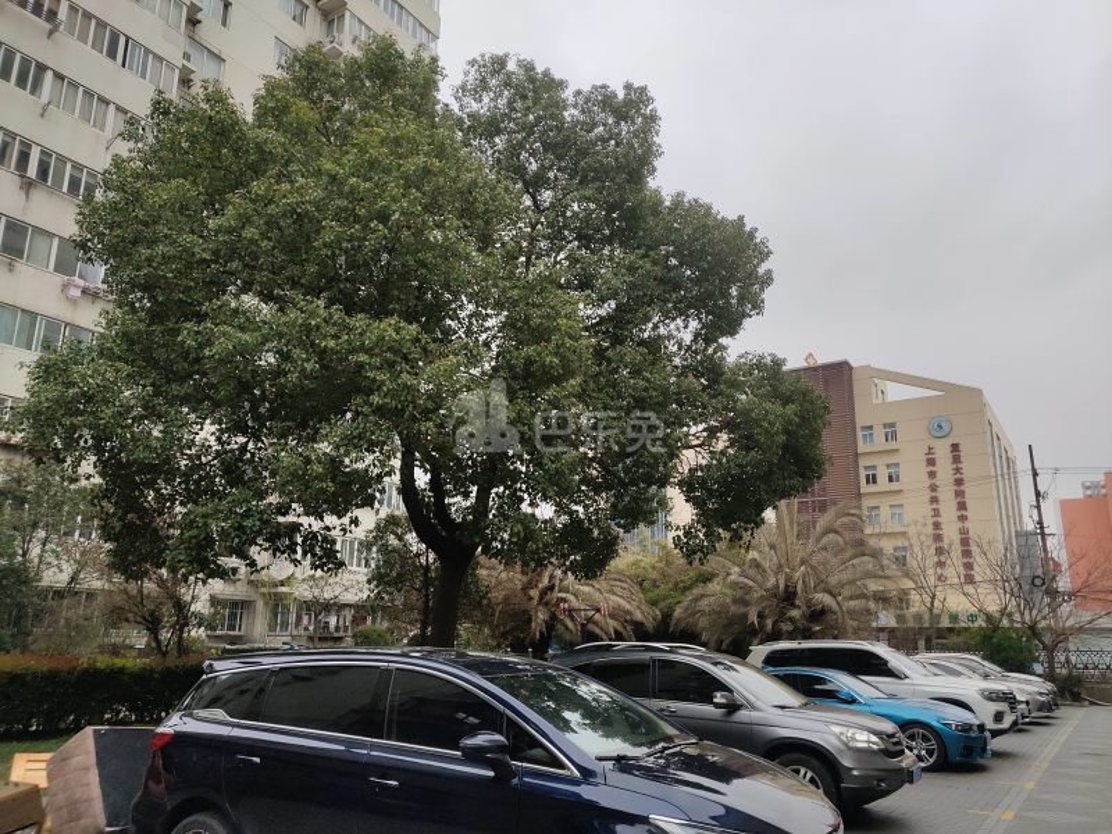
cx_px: 556
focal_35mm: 30
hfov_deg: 60.0
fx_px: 964
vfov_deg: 46.8
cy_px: 417
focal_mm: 4.35
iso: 50
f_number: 1.8
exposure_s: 1/981
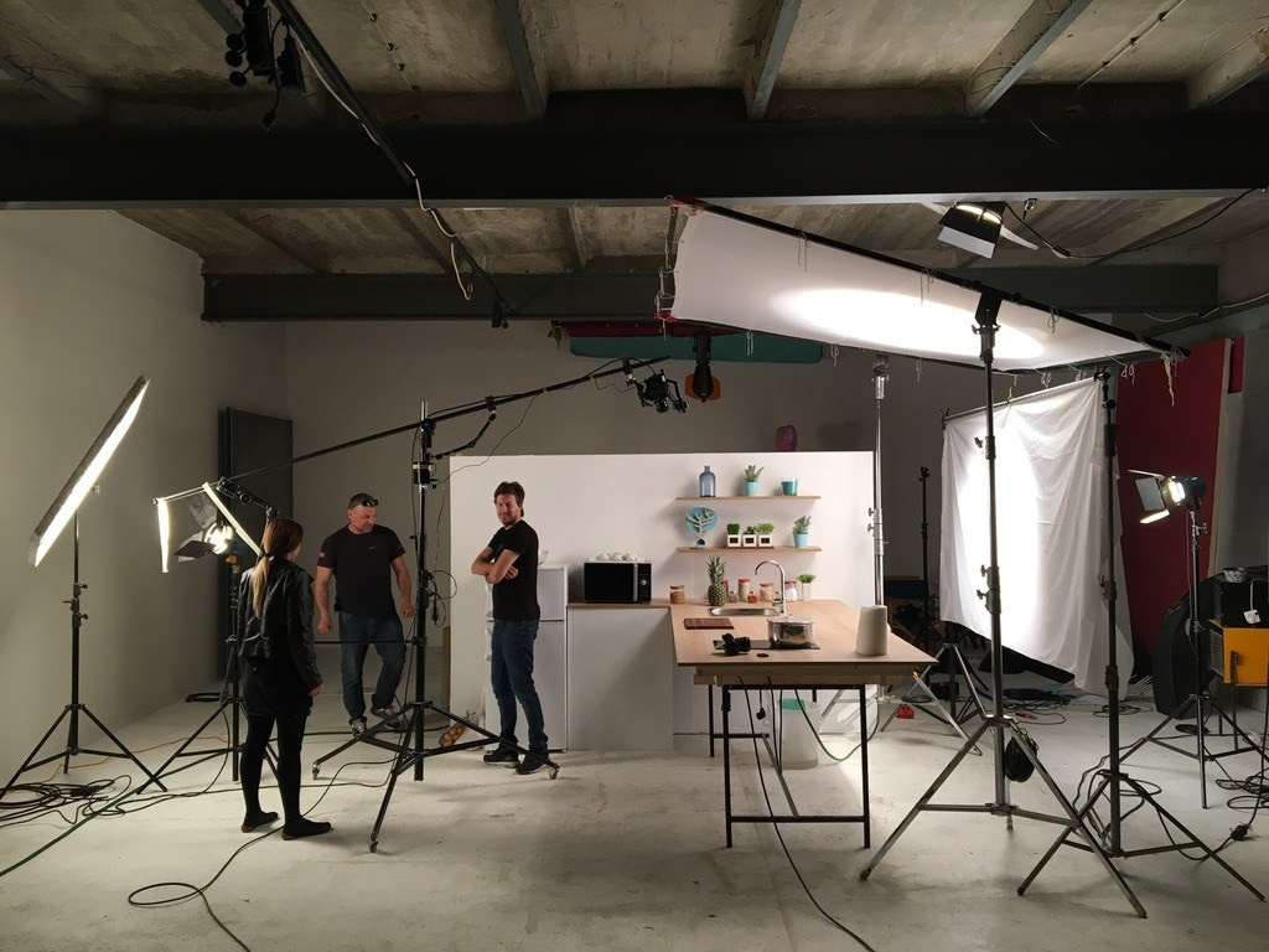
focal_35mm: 29
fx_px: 1063
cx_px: 634
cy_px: 476
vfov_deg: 48.2
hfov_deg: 61.7
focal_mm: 4.15
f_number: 2.2
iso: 40
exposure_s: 1/33
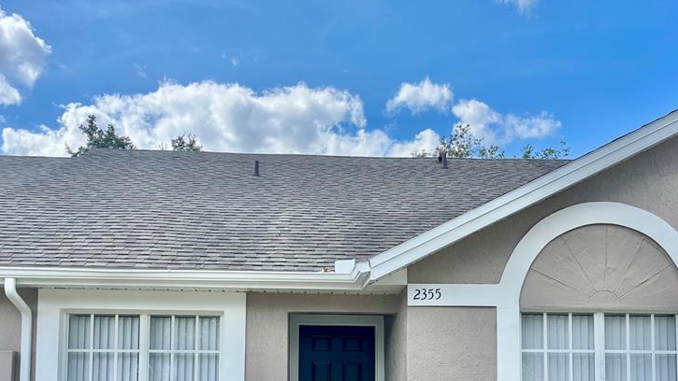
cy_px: 337
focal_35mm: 40
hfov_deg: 50.5
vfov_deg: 28.6
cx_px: 342
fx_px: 719
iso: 50
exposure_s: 1/1957
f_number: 1.6
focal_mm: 5.1
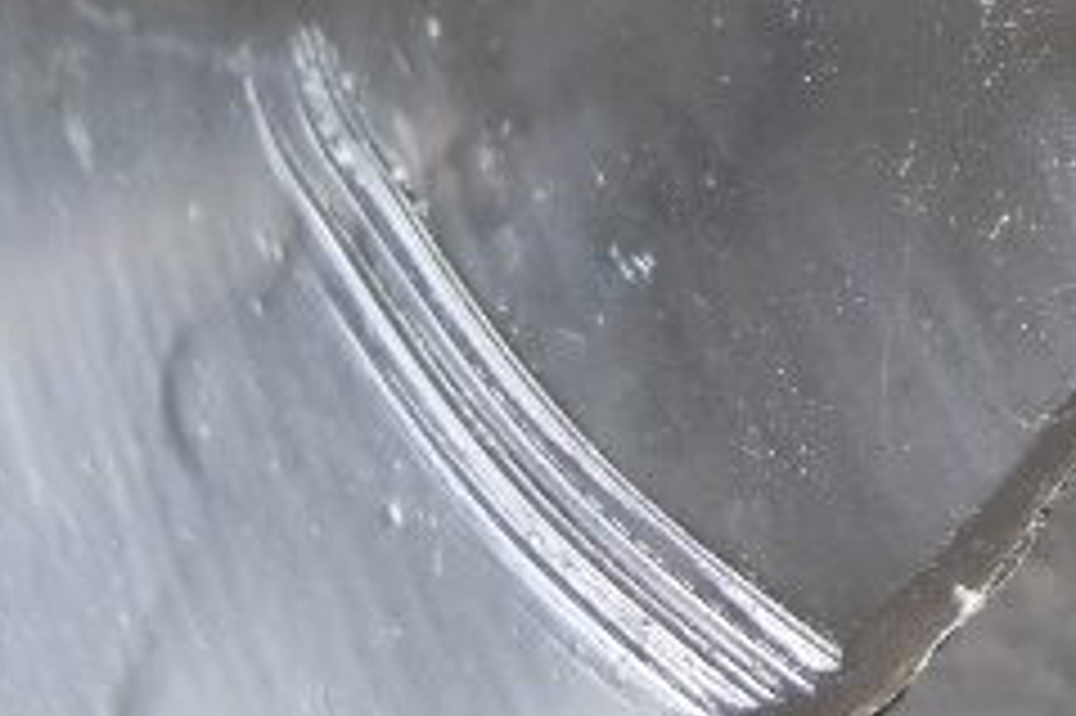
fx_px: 6003
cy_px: -1020
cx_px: 1666
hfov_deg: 9.9
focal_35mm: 201
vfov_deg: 6.5
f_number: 4
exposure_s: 1/80
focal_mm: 20
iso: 400
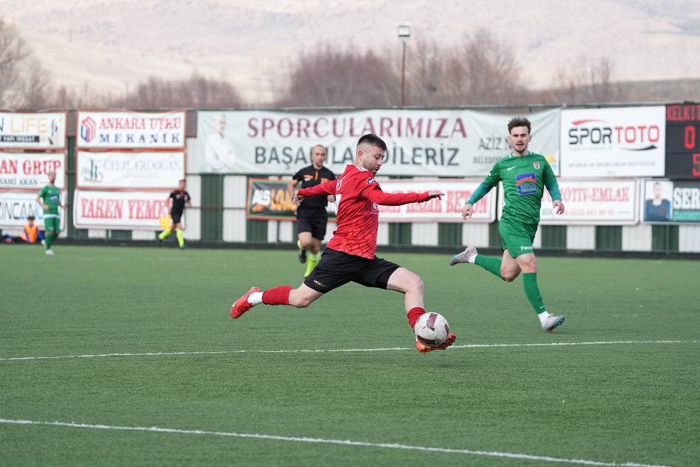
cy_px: 234
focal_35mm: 200
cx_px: 350
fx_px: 3888
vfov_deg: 6.9
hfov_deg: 10.3
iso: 1250
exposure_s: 1/2000
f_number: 5.6
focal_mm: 200
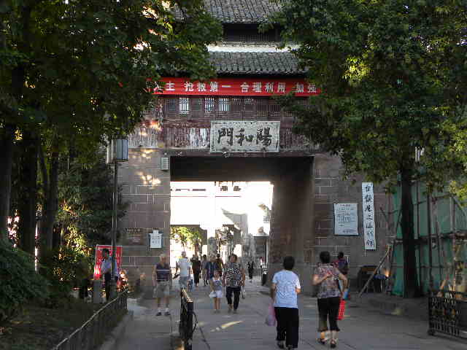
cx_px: 234
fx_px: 890
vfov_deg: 22.3
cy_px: 175
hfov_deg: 29.4
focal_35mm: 66
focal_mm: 11.8
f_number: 3.5
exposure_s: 1/74.6
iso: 64
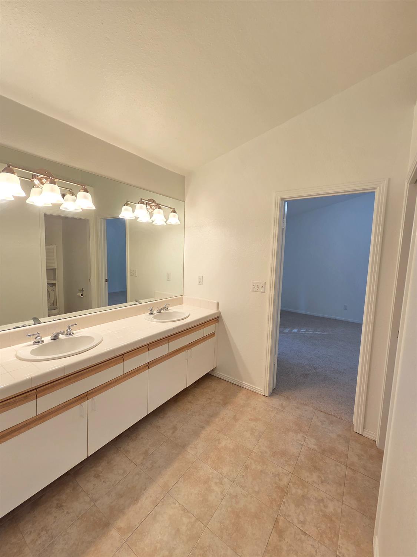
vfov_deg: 106.2
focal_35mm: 13
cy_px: 278
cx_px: 208
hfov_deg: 89.9
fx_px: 209
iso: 125
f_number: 2.2
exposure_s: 1/60
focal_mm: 2.2
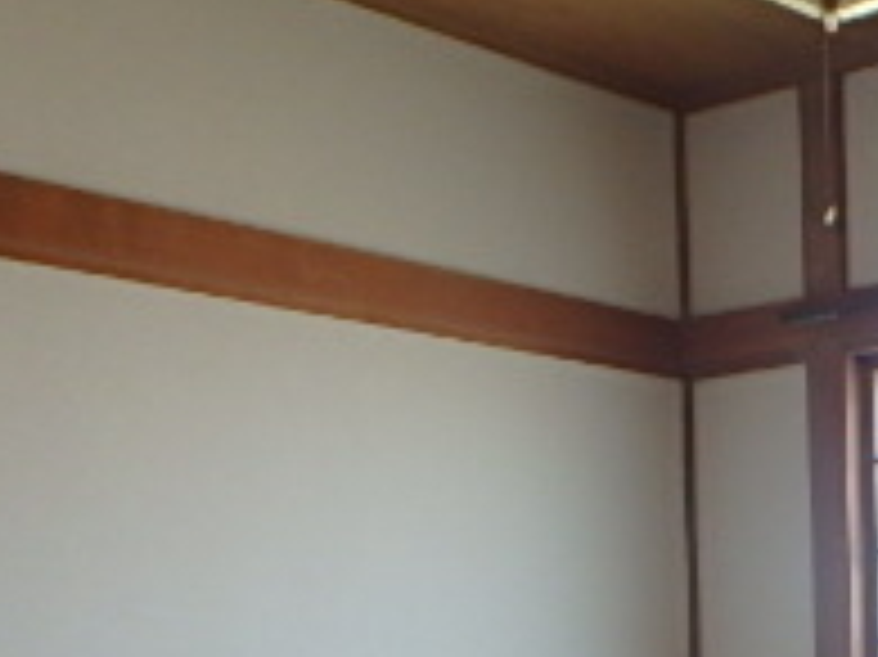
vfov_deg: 20.0
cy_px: 783
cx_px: 1198
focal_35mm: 69
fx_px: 1749
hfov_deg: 24.0
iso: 200
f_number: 3.5
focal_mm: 3.7
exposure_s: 1/40
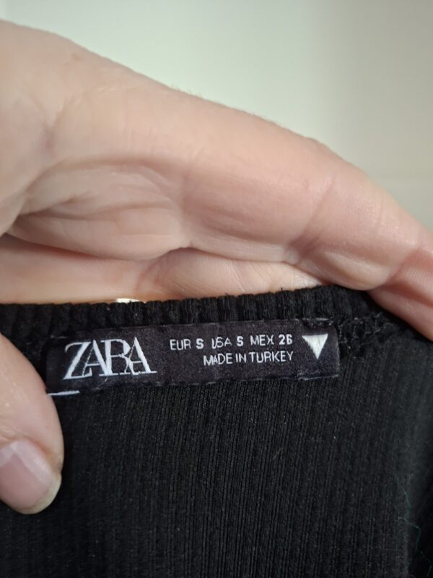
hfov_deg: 58.9
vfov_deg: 73.9
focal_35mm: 23
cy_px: 289
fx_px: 384
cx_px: 216
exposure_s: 1/24
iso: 400
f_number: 1.8
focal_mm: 5.54
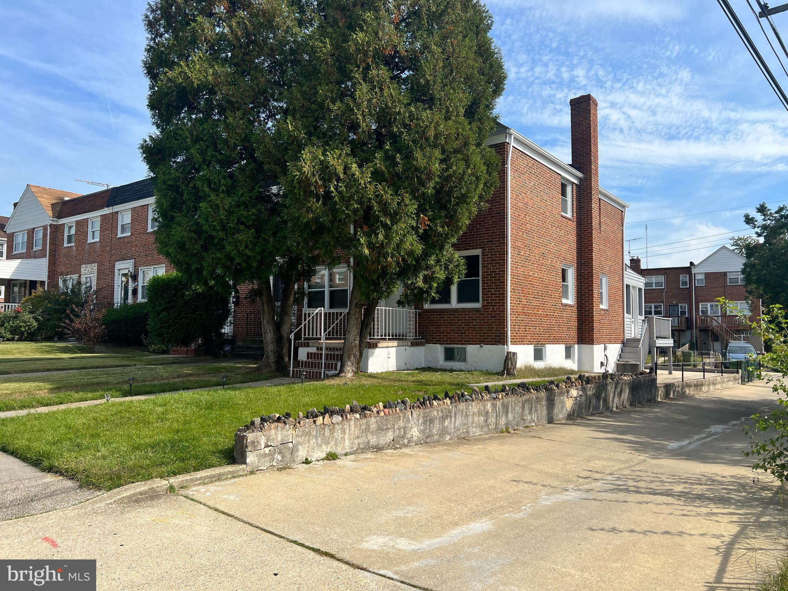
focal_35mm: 26
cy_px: 296
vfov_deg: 53.1
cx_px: 394
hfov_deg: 67.3
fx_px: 592
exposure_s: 1/3571
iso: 50
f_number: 1.5
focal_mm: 5.7
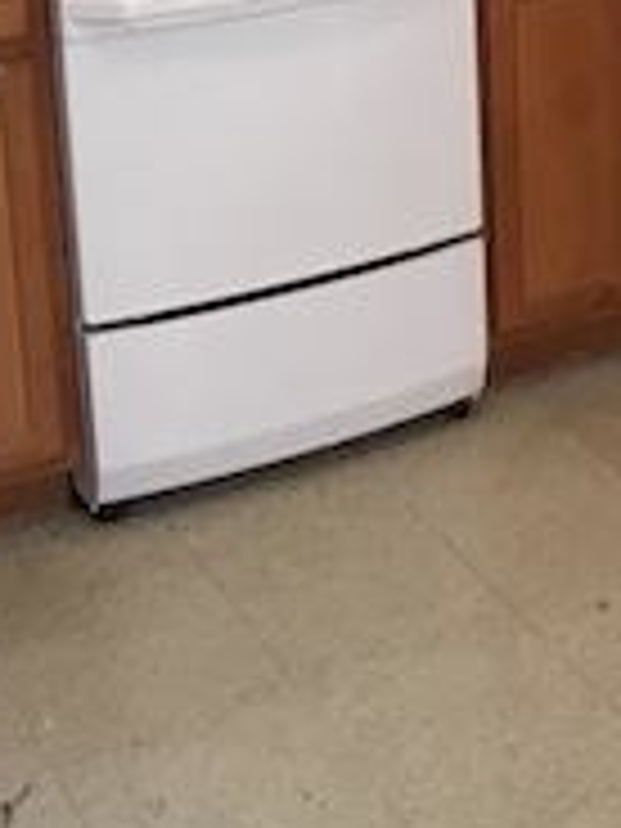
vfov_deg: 15.5
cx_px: 729
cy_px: -171
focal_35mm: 122
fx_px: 2918
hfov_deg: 11.9
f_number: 1.8
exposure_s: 1/30
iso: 40
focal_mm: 3.99
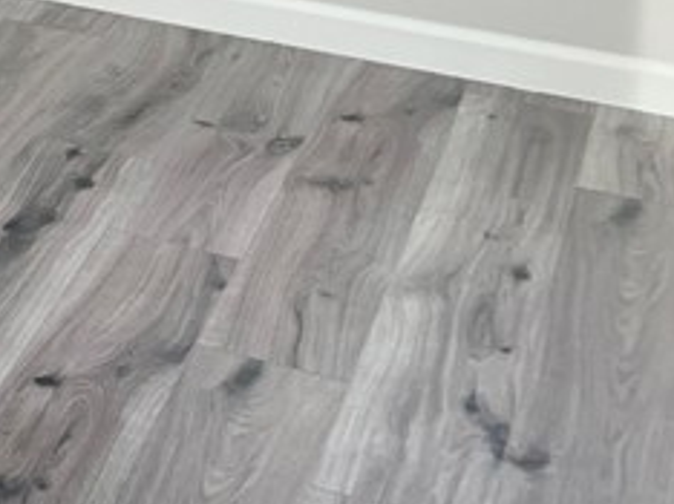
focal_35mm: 114
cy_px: -533
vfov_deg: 11.5
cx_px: -556
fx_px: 2217
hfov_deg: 14.9
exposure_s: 1/120
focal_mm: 5.7
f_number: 1.5
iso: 80
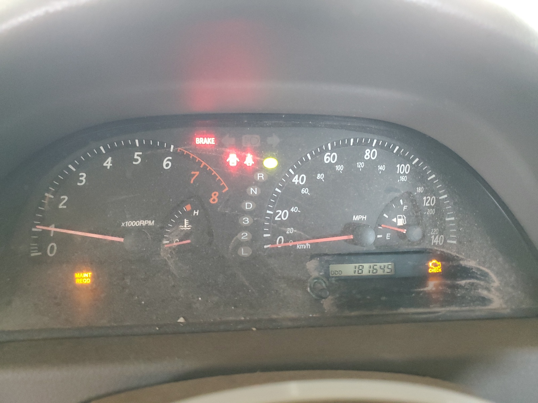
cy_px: 202
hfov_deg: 67.3
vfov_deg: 53.1
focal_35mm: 26
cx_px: 269
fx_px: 404
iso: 307
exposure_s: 1/24
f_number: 1.5
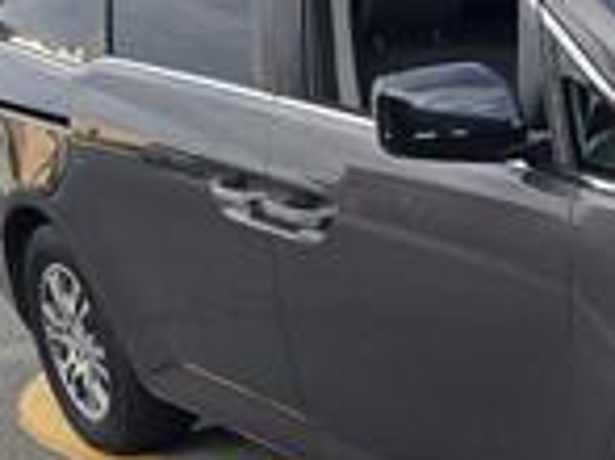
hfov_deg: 22.0
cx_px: 824
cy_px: 418
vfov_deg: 18.3
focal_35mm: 79
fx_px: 1402
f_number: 1.7
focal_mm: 6.3
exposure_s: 1/303
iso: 12
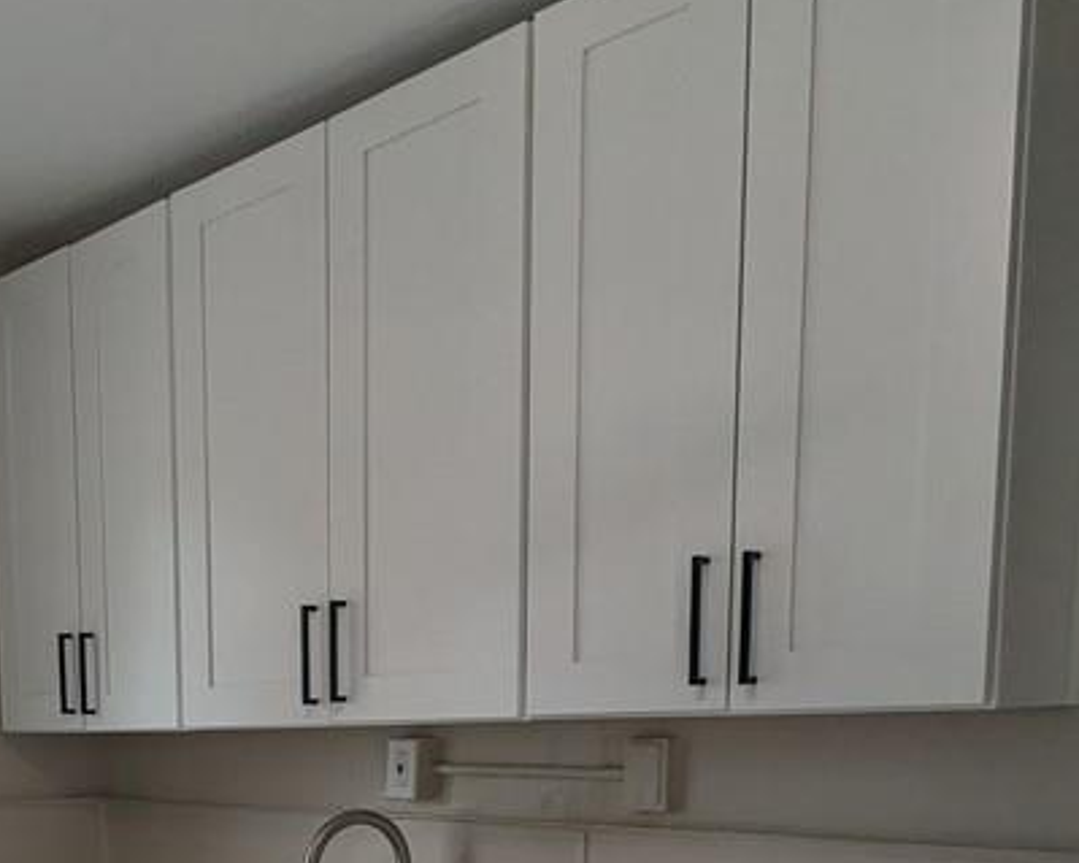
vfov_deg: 33.7
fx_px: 1277
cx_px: 104
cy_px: 890
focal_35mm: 40
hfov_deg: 42.0
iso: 49
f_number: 2.2
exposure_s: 1/325
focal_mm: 2.35
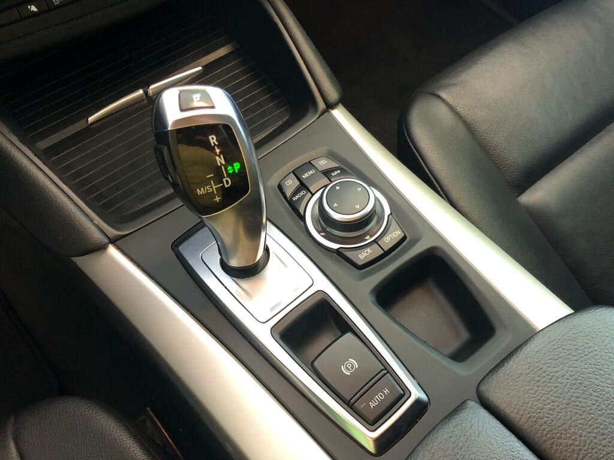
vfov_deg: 49.7
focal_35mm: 28
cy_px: 230
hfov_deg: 63.4
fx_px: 497
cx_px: 307
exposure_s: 1/13
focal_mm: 3.99
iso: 100
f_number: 1.8
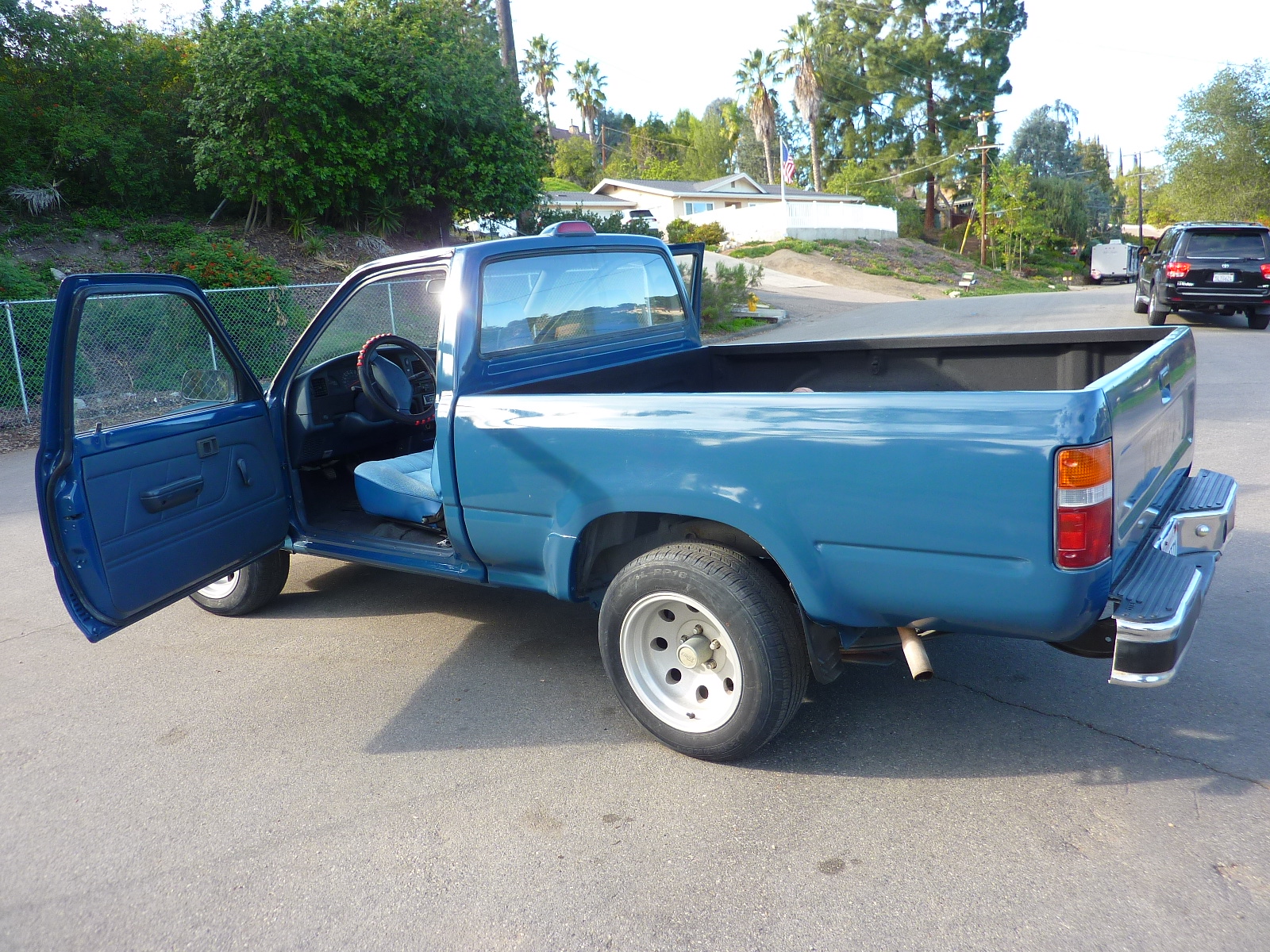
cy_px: 476
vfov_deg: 54.9
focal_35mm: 25
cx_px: 635
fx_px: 917
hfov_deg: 69.4
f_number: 3.3
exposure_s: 1/100
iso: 80
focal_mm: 4.1
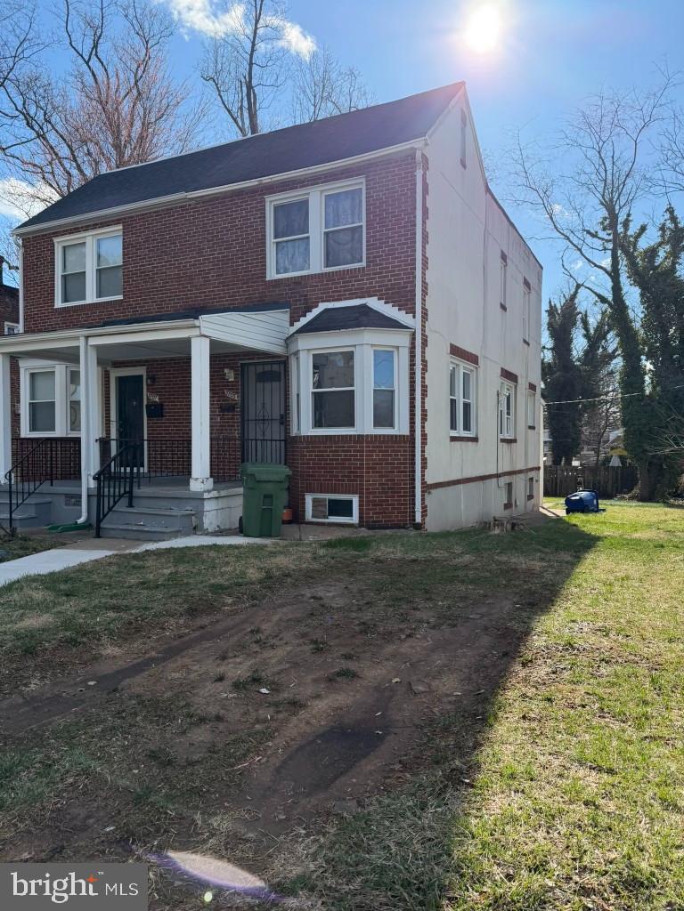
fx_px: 632
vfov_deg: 71.6
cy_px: 456
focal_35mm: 24
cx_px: 342
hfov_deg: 56.8
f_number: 1.78
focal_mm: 6.76
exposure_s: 1/3279
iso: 100
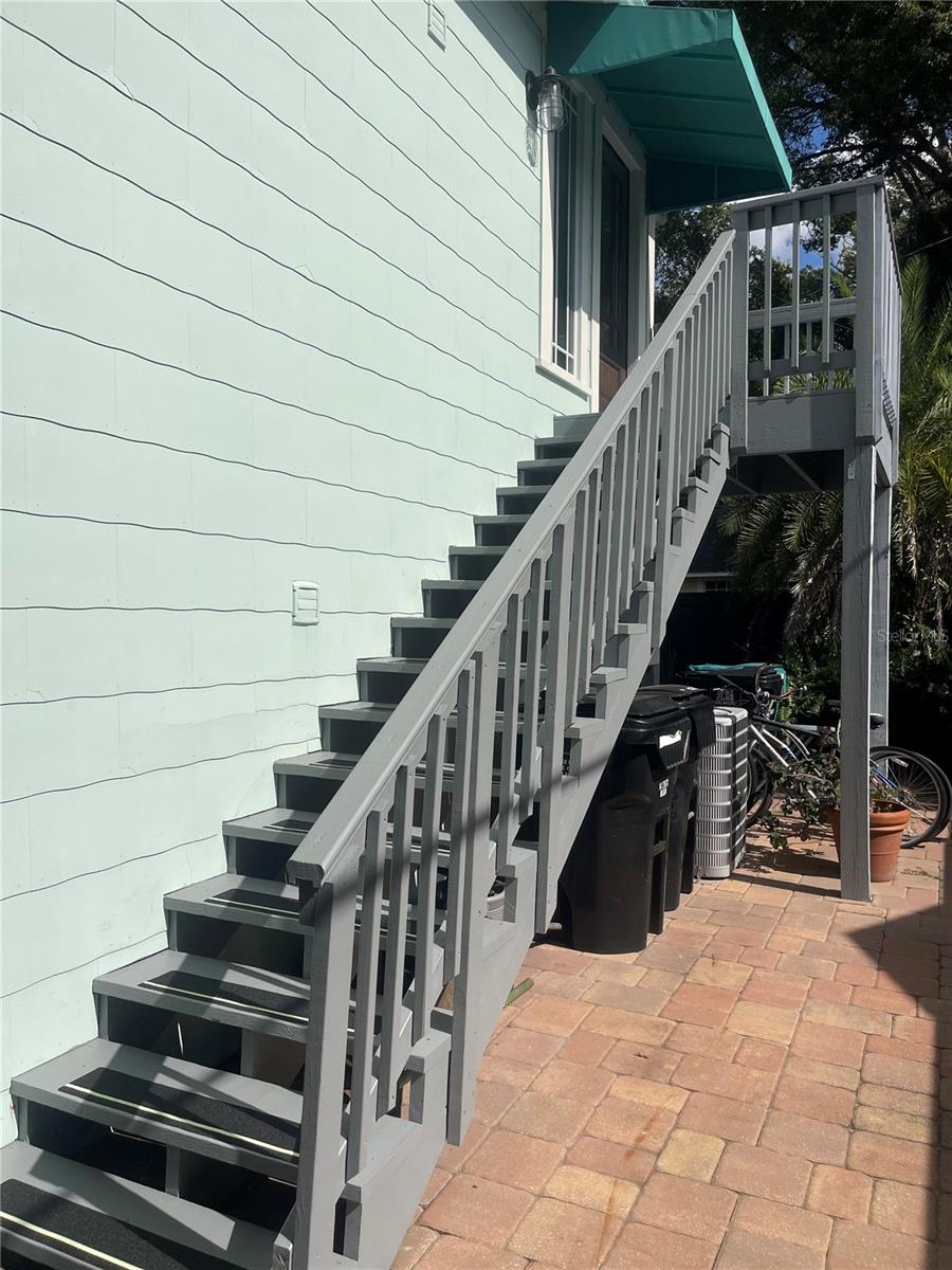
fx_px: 953
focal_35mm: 26
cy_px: 635
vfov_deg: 67.3
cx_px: 476
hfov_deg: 53.1
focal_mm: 5.1
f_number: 1.6
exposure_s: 1/12048
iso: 50
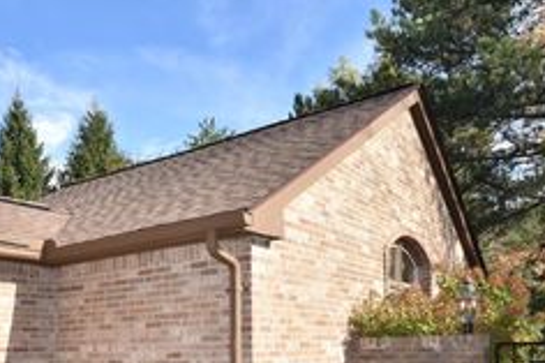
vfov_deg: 33.5
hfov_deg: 52.5
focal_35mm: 36
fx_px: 545
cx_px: 201
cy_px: 366
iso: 640
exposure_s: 1/160
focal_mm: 17
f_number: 16
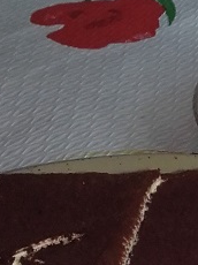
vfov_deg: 13.7
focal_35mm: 144
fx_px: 1100
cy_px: 144
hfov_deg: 9.9
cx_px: 328
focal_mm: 3.3
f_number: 2.2
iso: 80
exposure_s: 1/100
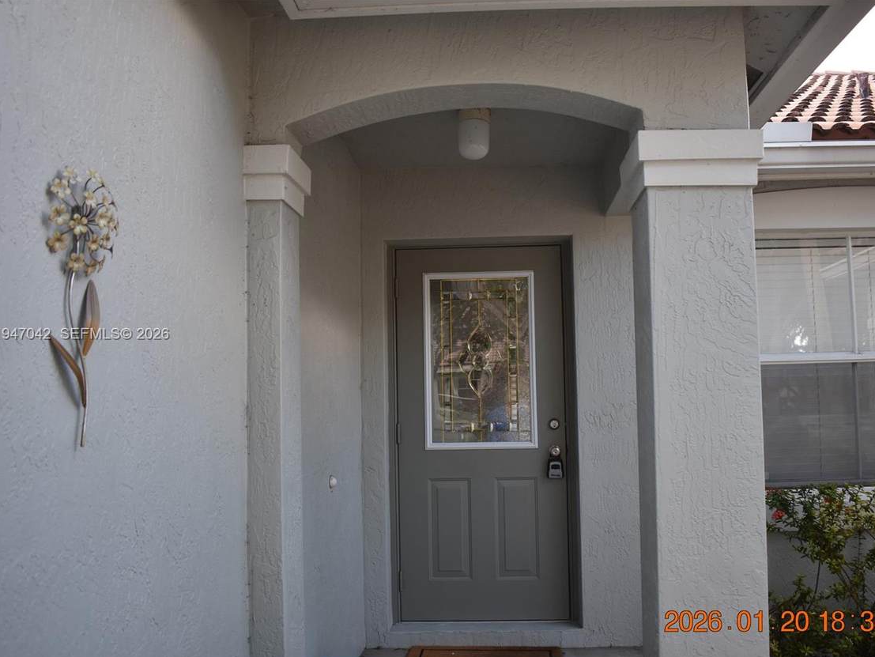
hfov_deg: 59.8
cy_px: 335
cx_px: 478
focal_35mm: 30
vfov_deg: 46.8
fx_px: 759
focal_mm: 18
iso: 500
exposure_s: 1/250
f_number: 3.5
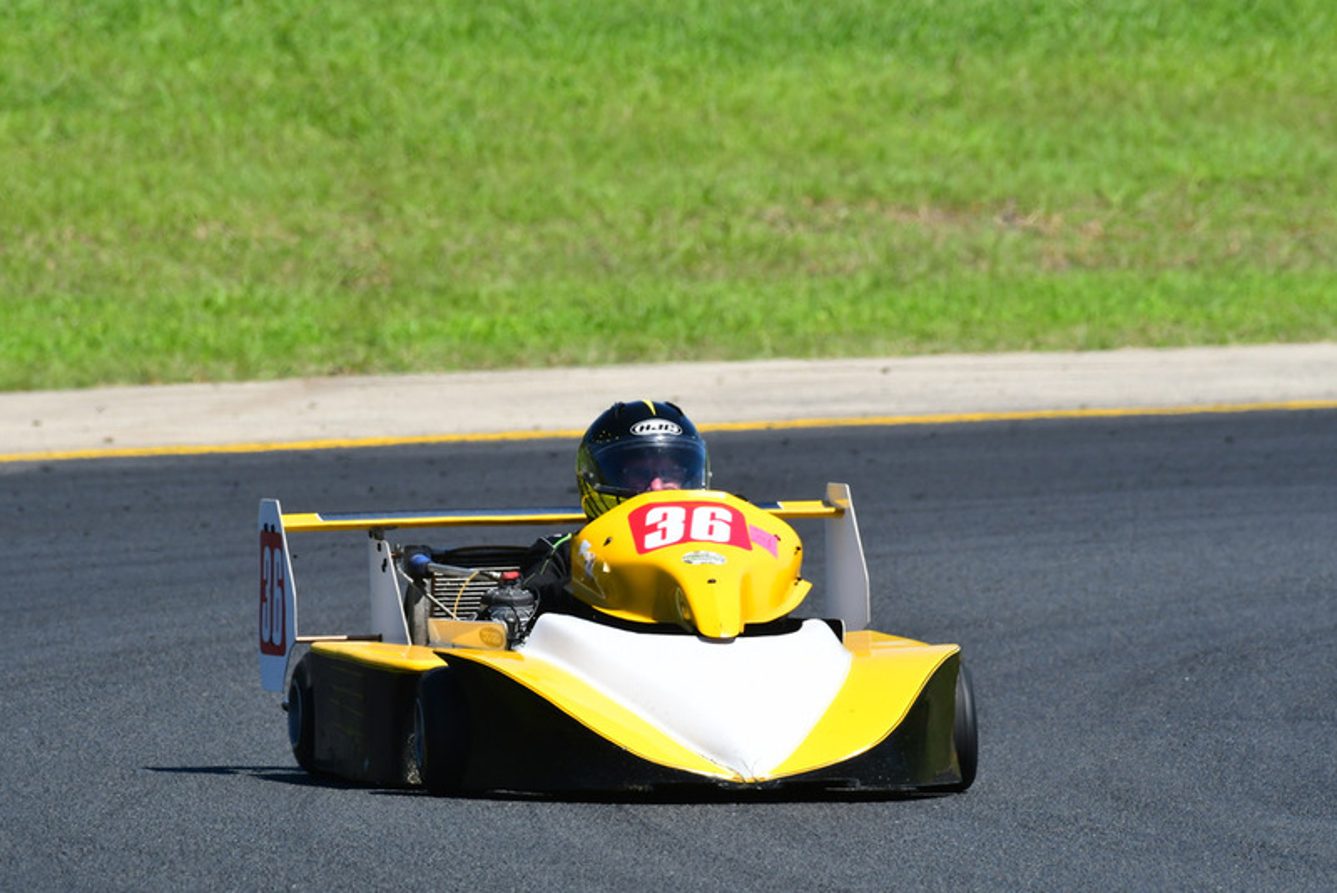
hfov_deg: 2.7
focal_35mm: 750
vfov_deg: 1.8
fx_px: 27863
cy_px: 446
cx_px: 668
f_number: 11
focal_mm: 500
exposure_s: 1/640
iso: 500
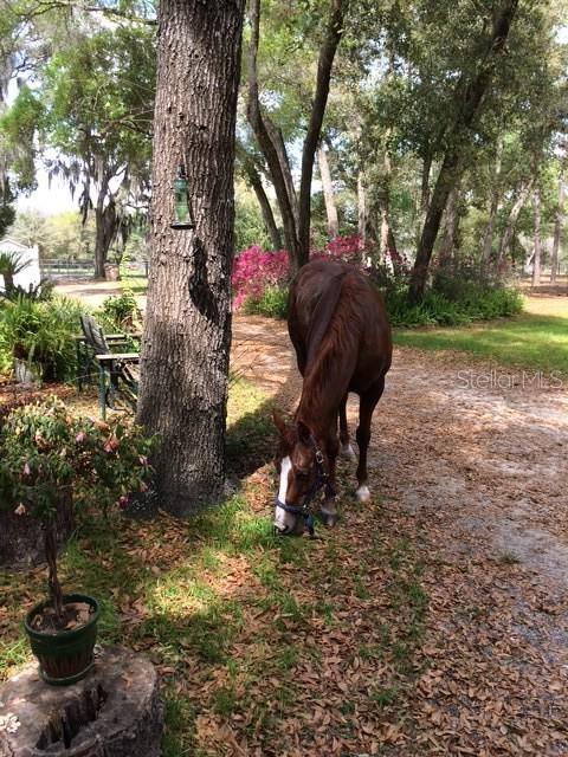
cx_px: 284
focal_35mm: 29
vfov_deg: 61.7
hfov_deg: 48.2
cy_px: 378
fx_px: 634
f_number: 2.2
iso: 32
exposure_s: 1/311
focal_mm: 4.15
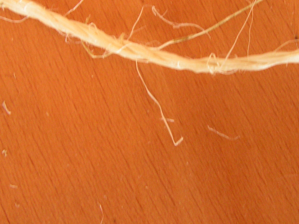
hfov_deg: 29.3
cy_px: 67
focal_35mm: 66
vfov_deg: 22.1
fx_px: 570
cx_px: 182
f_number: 3.2
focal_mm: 6
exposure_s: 1/25
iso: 200
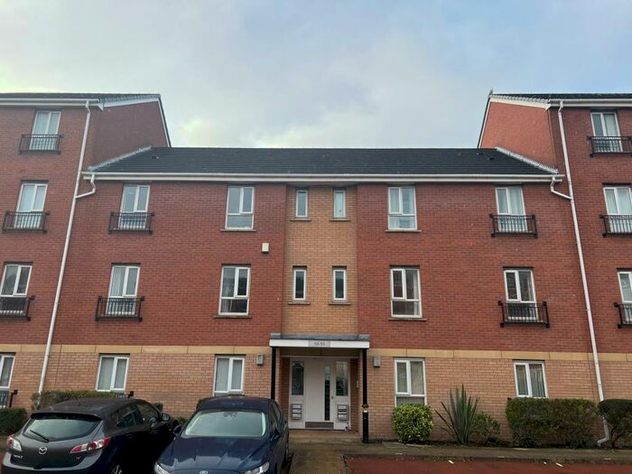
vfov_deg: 53.1
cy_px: 237
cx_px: 316
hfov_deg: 67.3
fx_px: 475
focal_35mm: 26
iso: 50
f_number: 1.5
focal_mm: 5.7
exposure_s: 1/1972
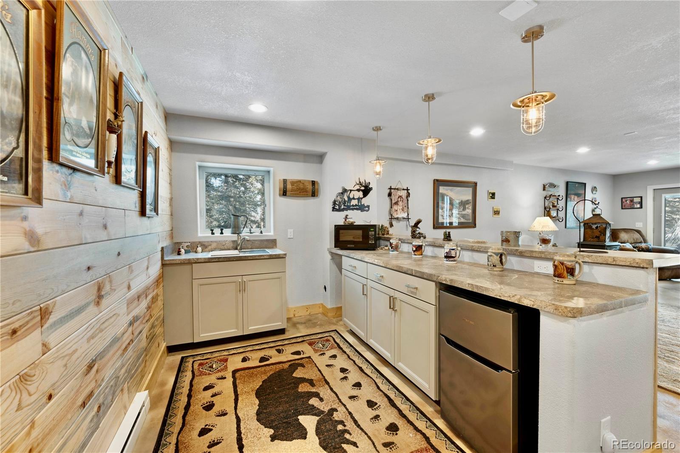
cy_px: 226
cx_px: 340
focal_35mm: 14
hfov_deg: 104.2
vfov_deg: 81.2
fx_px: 264
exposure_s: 2.5
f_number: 8
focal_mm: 14
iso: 100
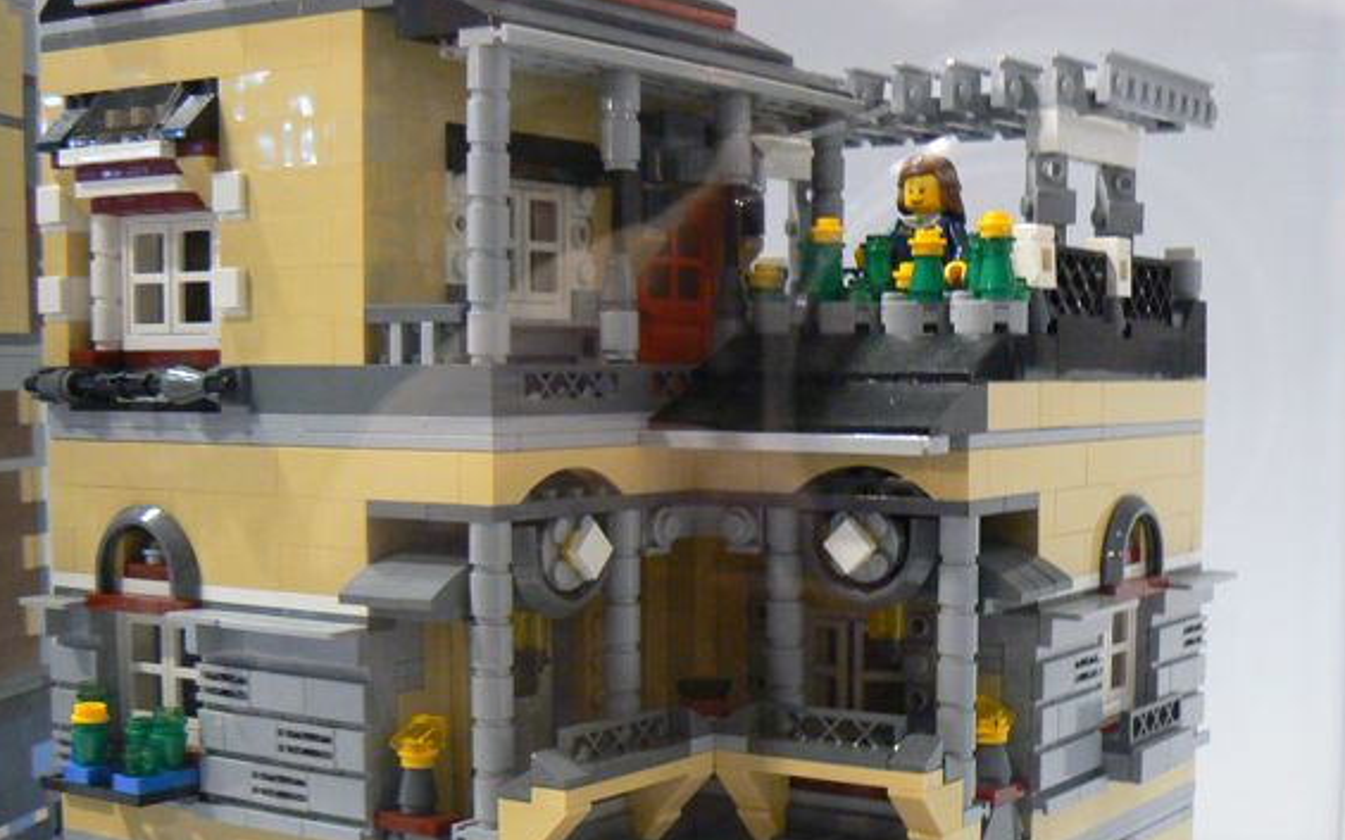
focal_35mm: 54
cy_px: 609
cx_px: 793
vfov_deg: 23.8
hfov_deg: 37.4
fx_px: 1979
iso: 200
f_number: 2.8
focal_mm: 6
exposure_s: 1/20
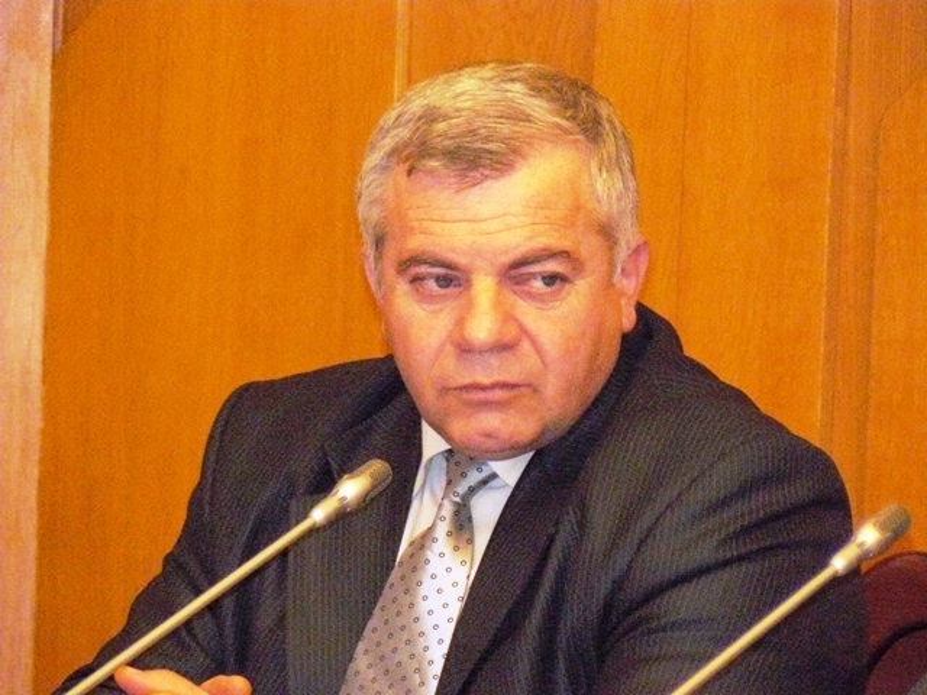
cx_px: 464
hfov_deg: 4.6
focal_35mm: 432
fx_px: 11569
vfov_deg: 3.4
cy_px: 348
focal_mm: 72
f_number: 4
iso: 1250
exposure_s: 1/160
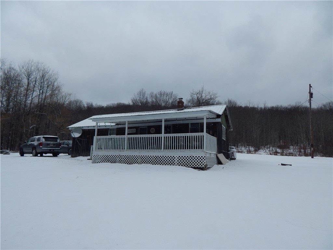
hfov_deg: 73.9
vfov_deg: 58.9
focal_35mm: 23
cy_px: 125
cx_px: 166
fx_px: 221
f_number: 6
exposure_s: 1/640
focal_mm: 4
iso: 125
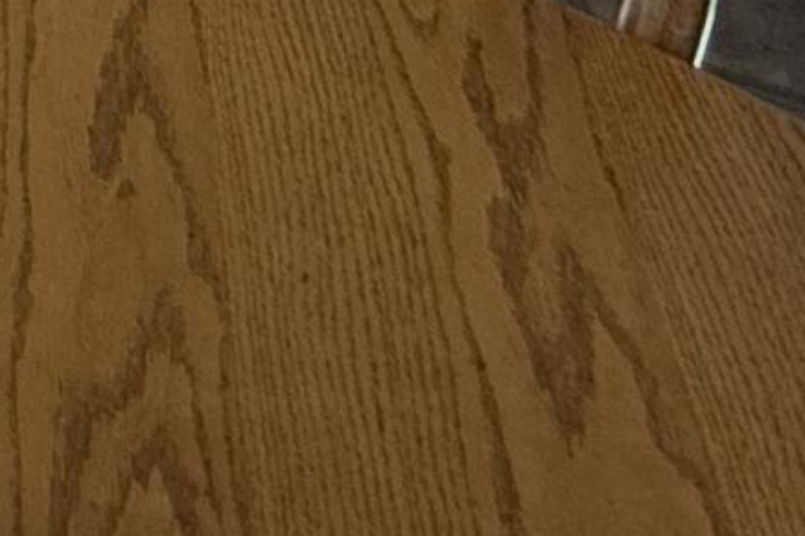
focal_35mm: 100
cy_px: -1334
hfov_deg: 11.6
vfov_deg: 9.1
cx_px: -1581
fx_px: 2235
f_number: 2.2
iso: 80
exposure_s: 1/114
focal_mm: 2.22
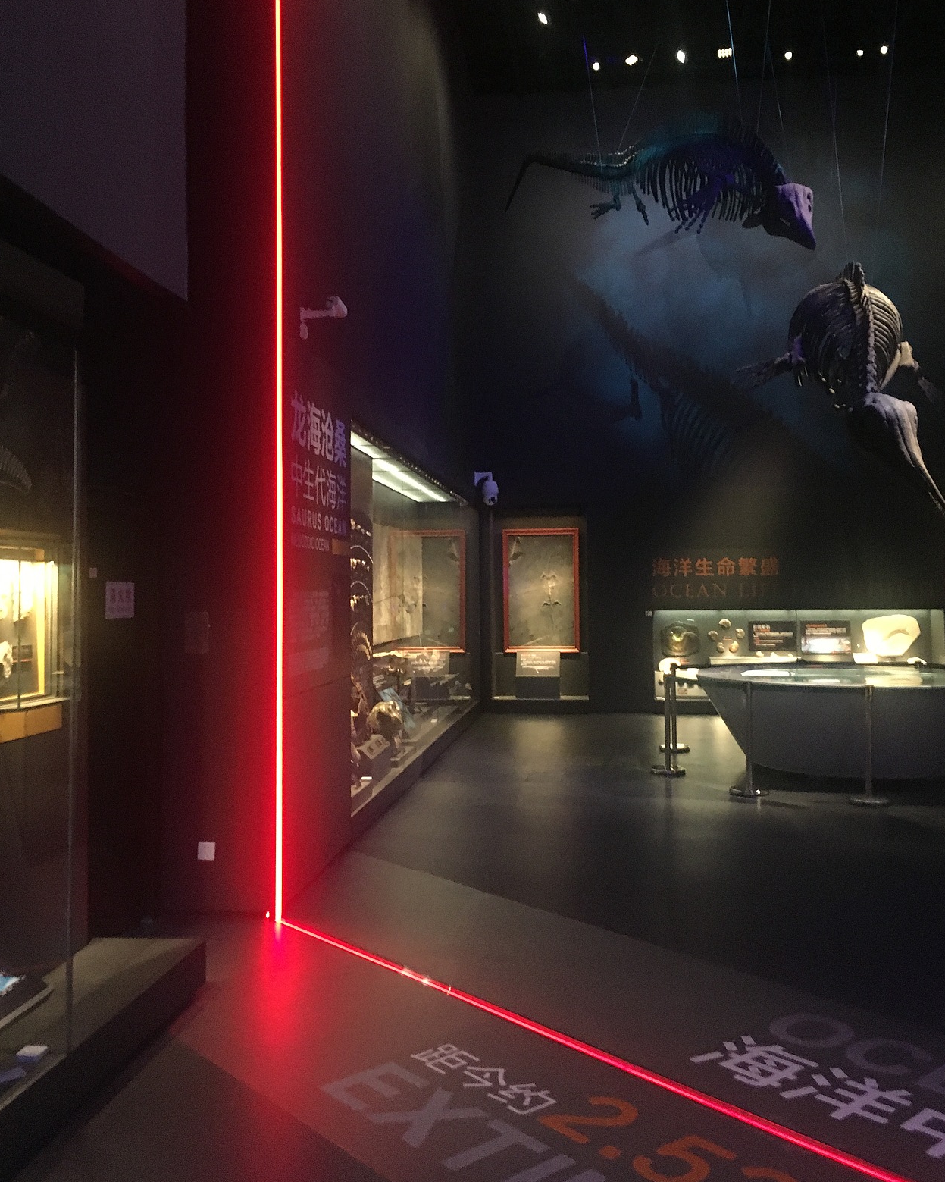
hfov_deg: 47.1
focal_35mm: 31
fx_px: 1084
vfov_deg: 57.1
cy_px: 543
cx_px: 483
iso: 400
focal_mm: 4.15
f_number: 2.2
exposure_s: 1/17
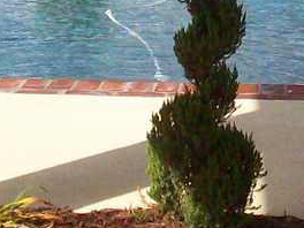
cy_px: -105
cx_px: 268
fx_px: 1642
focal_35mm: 187
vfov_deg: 7.8
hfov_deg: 10.5
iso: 200
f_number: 5.6
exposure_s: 1/1401
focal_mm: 6.2
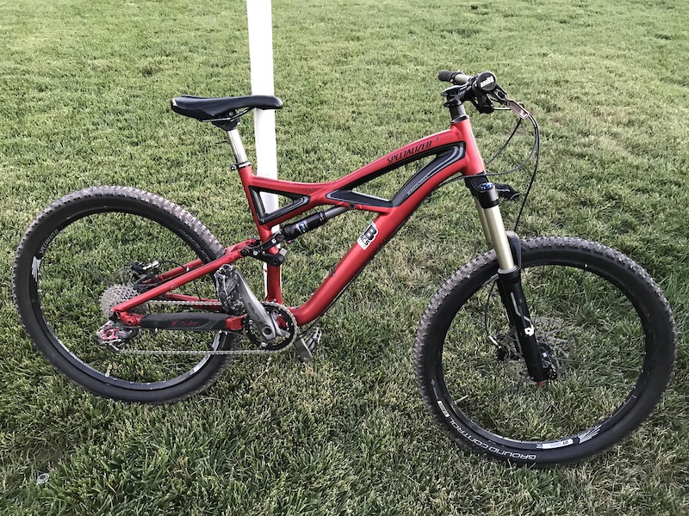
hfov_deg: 63.4
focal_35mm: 28
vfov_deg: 49.7
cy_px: 258
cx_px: 344
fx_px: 557
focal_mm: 3.99
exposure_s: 1/15
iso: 50
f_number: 1.8
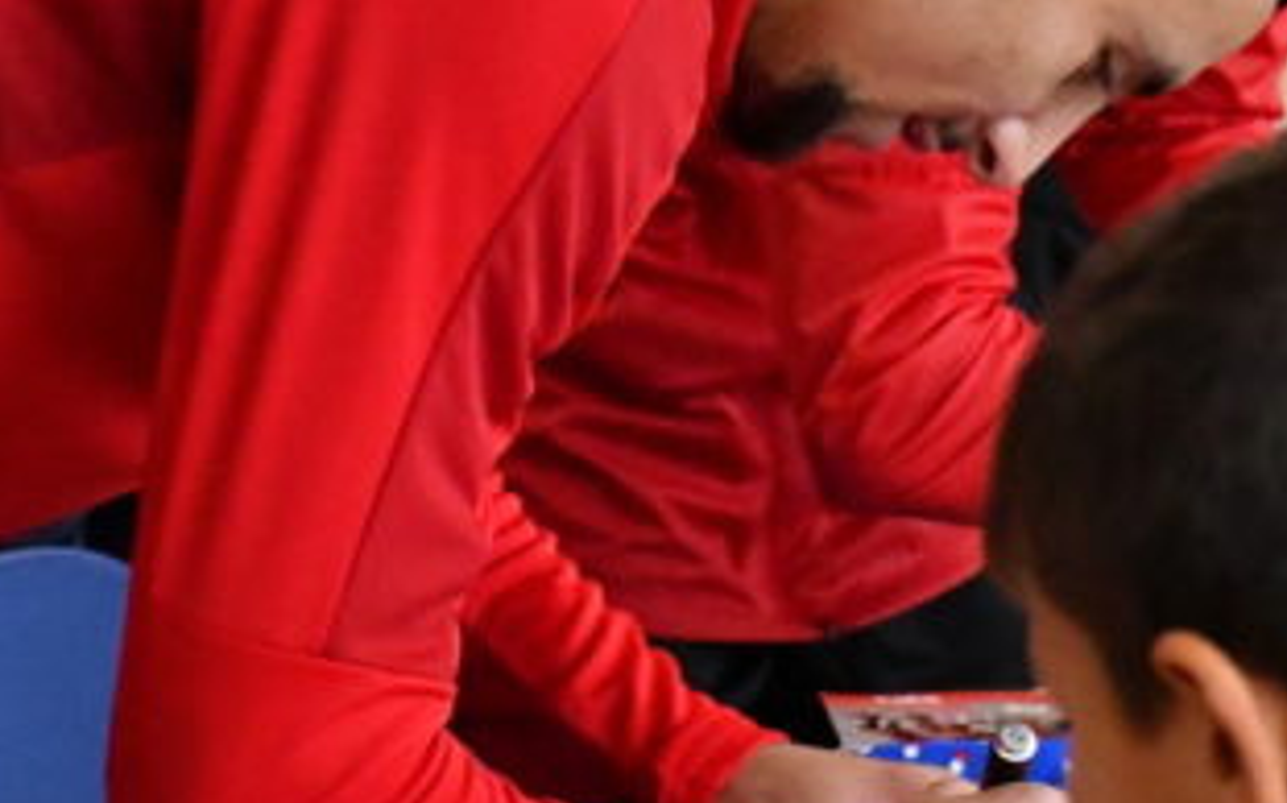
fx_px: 8834
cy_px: 151
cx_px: 1287
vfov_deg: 5.2
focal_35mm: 252
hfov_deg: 8.3
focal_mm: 50
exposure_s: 1/640
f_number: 4.8
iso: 8000
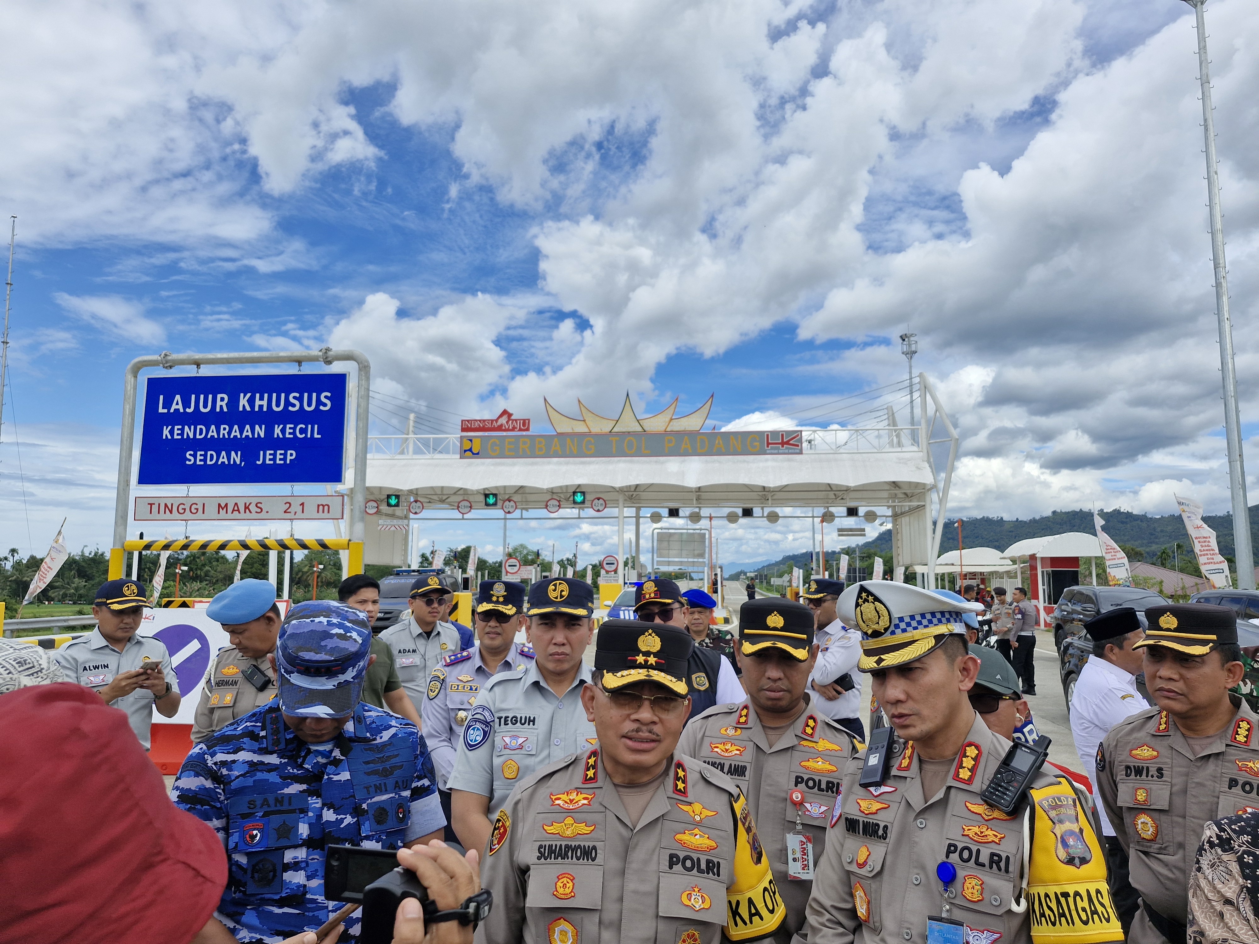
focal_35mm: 23
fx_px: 837
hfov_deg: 73.9
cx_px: 630
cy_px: 472
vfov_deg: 58.9
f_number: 1.8
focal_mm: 5.54
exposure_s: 1/2080
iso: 50
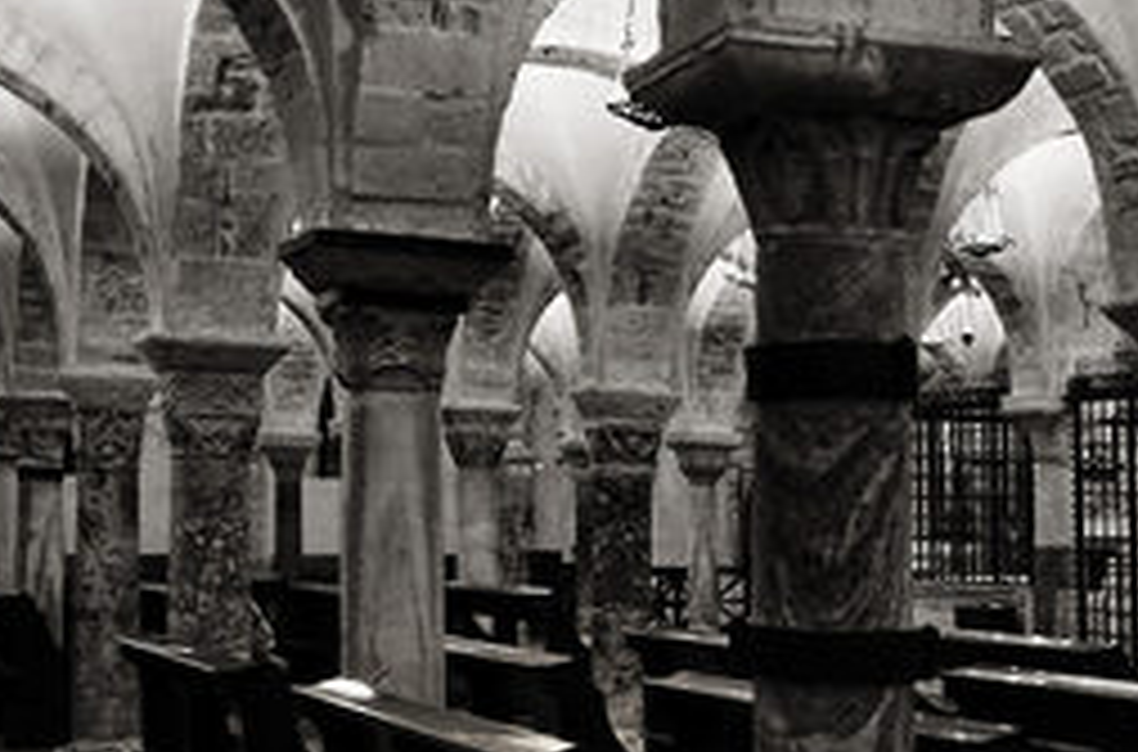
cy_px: 475
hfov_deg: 29.7
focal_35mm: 64
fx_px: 2017
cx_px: 1102
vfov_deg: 21.1
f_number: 3.5
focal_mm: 18
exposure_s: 1/30
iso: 1600
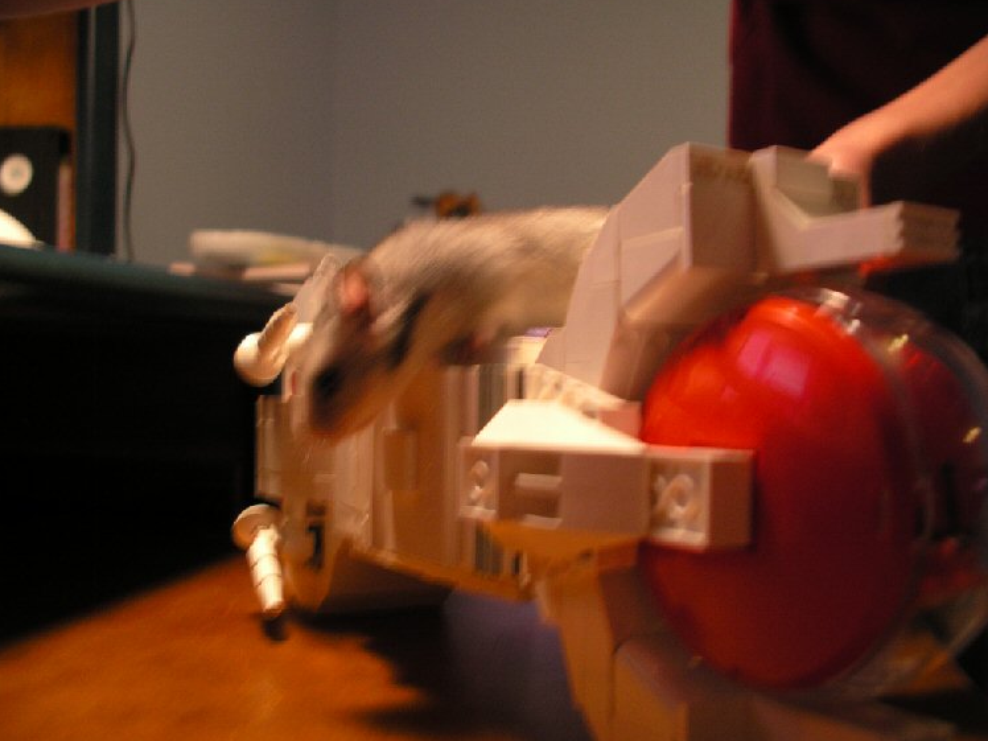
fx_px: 1085
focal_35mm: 38
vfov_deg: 37.7
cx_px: 503
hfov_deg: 49.0
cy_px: 363
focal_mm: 7.8
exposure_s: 1/12
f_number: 2.8
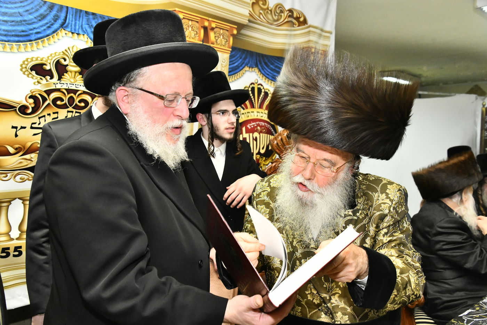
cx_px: 244
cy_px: 162
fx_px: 487
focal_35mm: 36
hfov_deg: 53.1
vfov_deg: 36.9
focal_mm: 36
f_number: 5.6
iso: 3200
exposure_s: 1/125
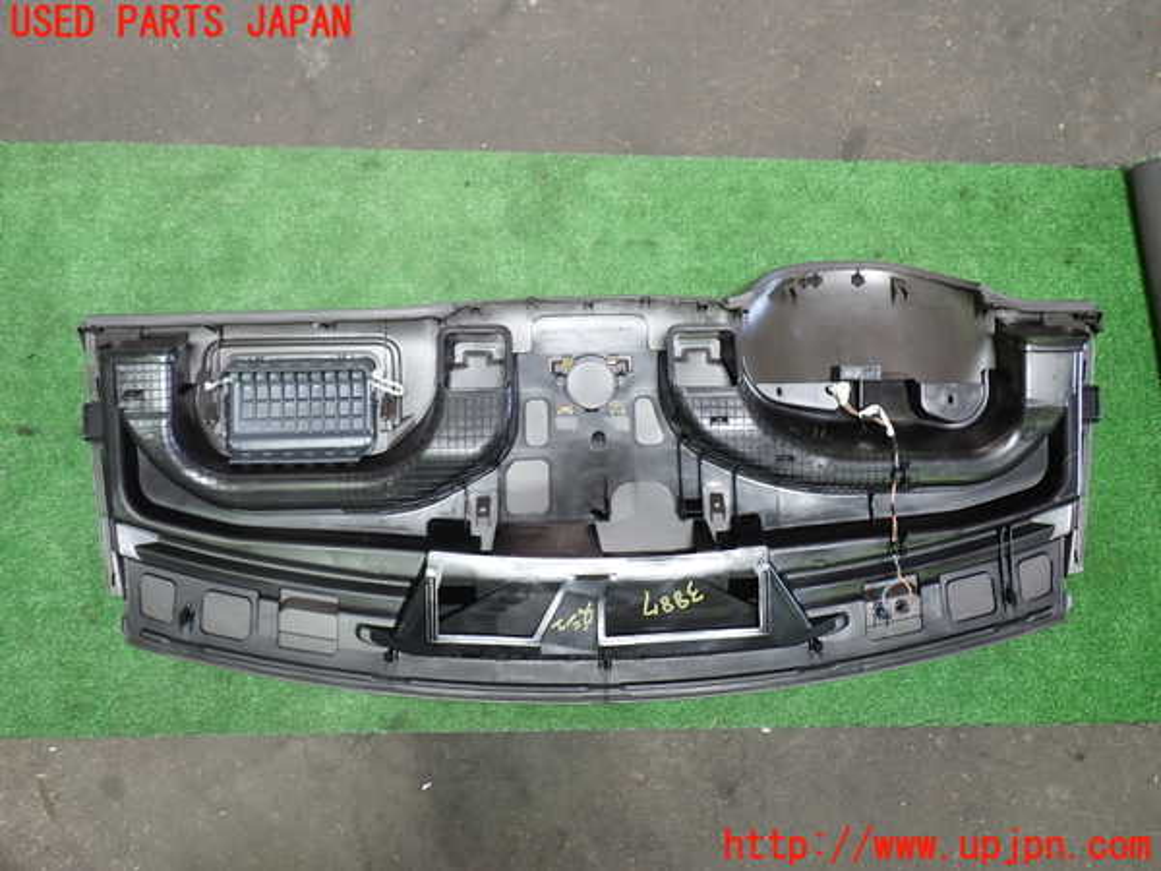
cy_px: 436
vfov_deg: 46.8
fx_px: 1006
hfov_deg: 60.0
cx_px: 580
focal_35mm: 30
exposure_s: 1/50
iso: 200
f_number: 2.3
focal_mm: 5.4
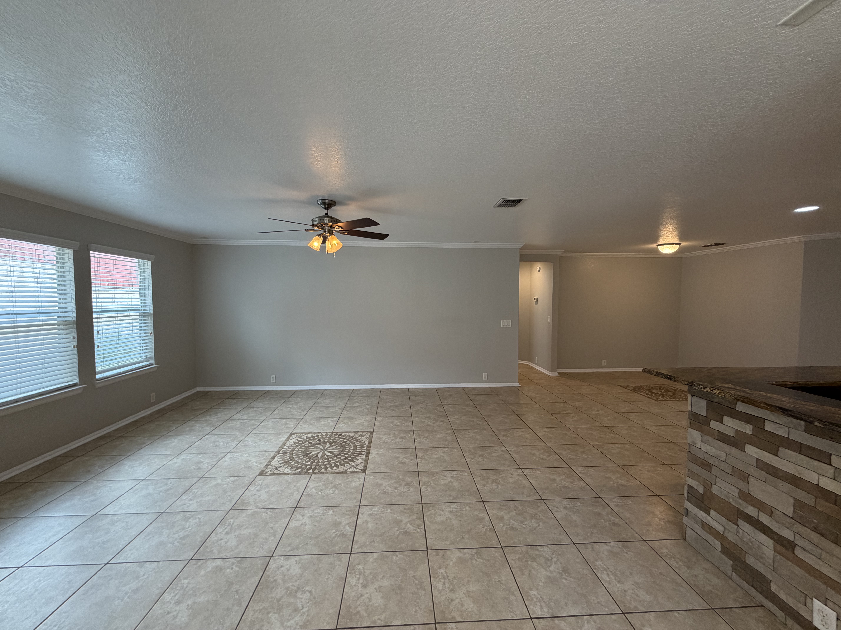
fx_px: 340
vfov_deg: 85.7
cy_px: 315
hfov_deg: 102.1
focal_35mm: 14
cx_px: 420
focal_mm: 2.22
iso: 200
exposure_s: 1/120
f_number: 2.2
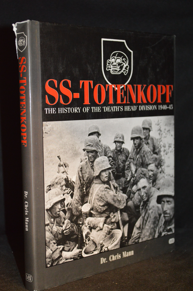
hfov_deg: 21.5
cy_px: 146
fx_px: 508
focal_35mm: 63
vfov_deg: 31.9
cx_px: 96
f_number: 5.3
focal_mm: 42
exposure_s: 1/60
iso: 2000
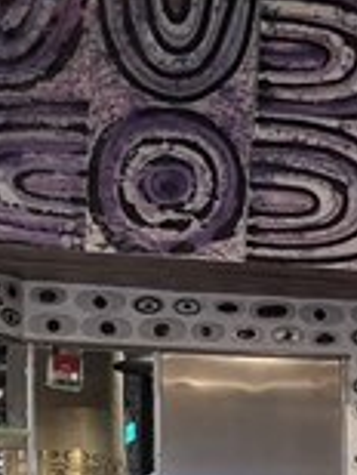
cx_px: 474
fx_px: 1920
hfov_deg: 10.4
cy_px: 635
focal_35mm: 140
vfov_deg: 13.5
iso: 320
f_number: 1.8
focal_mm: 3.95
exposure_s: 1/25
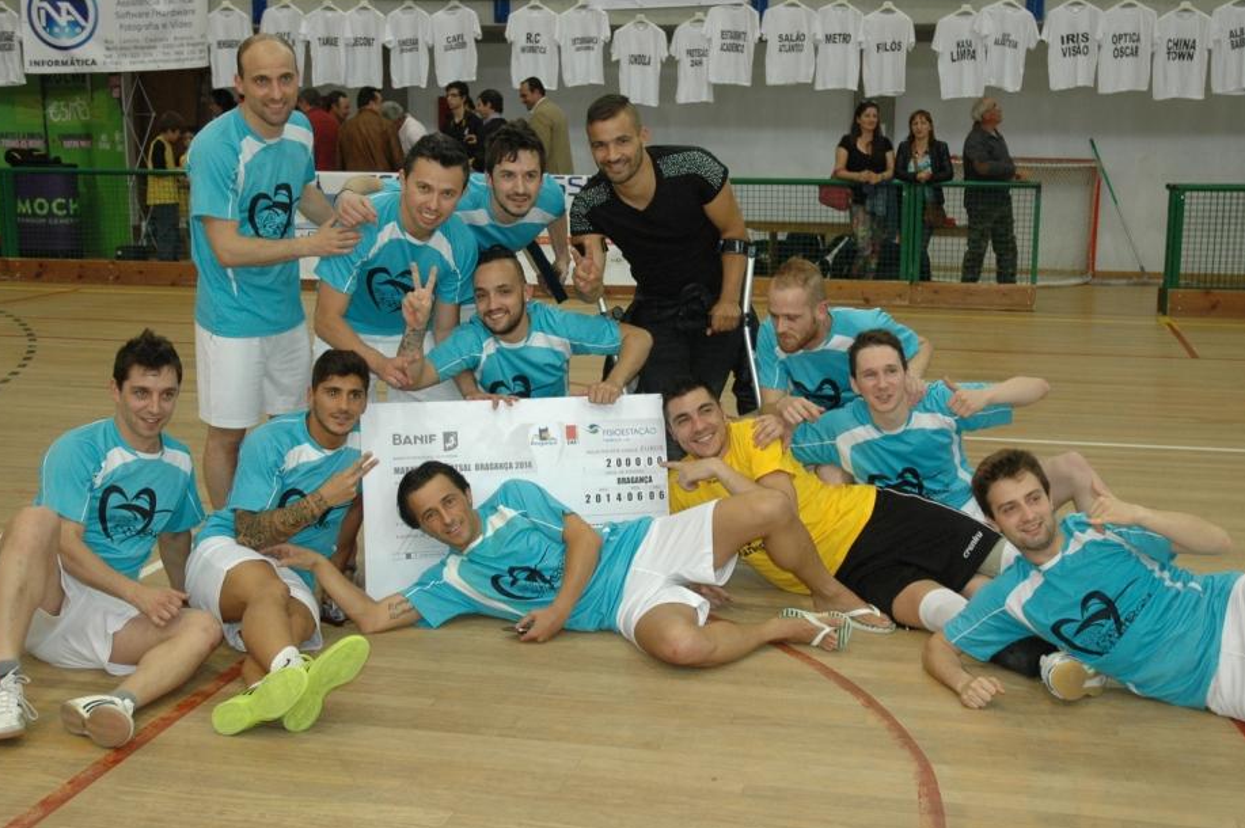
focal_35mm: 49
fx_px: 1678
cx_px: 657
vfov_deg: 27.7
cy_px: 430
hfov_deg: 40.7
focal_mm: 29
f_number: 4
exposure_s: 1/80
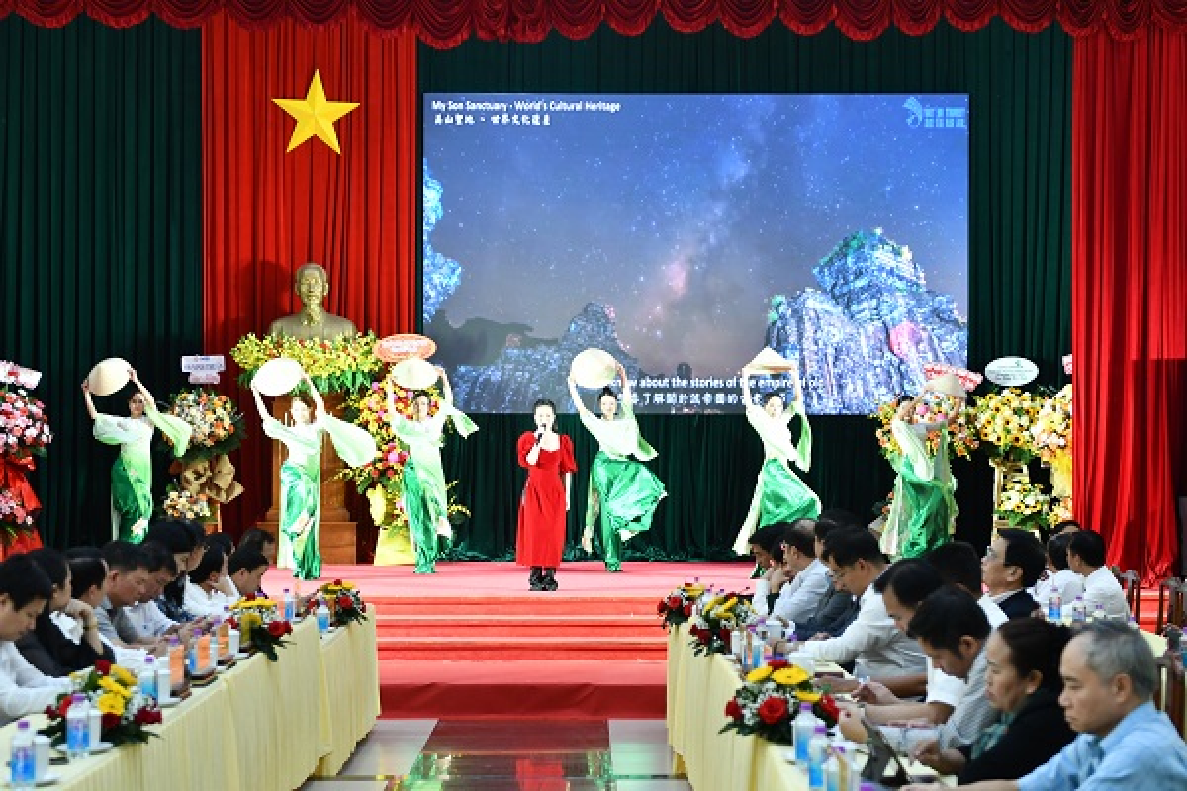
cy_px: 396
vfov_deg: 18.9
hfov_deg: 28.1
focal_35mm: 72
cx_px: 594
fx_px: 2374
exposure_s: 1/80
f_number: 2.8
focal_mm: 48
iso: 560
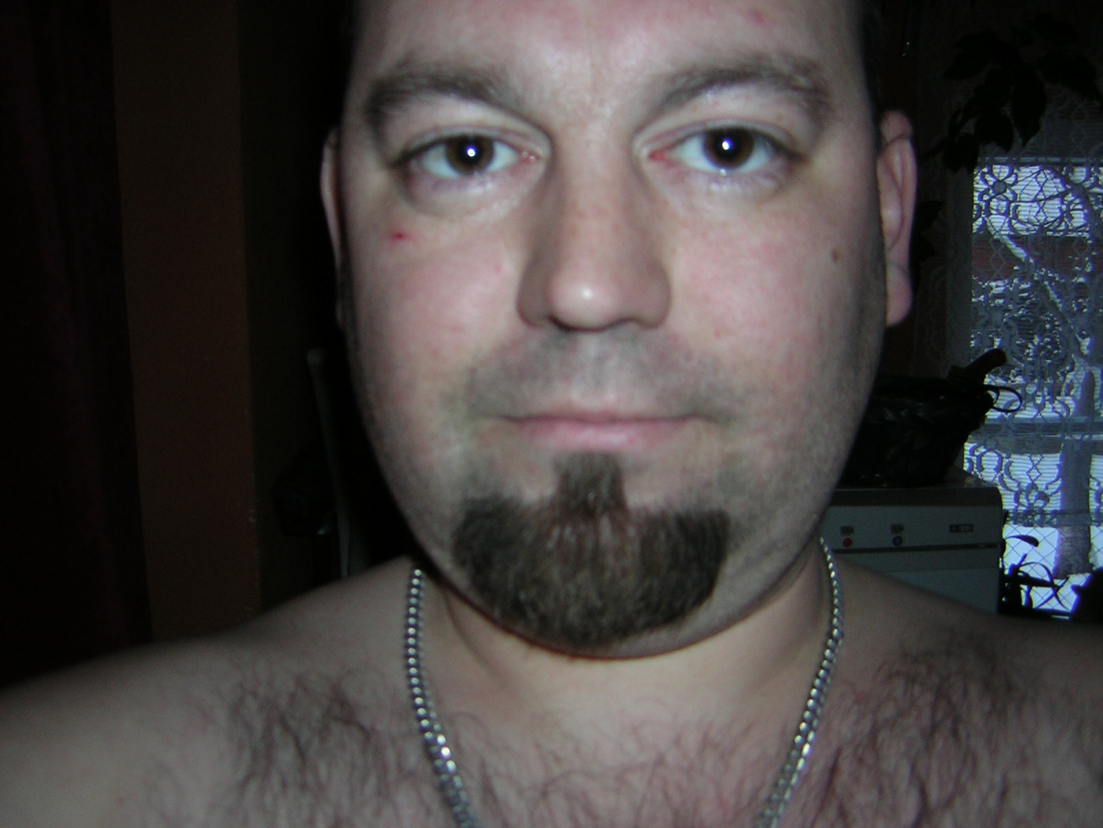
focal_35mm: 36
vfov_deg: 39.7
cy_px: 414
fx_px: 1147
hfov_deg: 51.4
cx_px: 552
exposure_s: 1/60.1
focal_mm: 4.7
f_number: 2.6
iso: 50
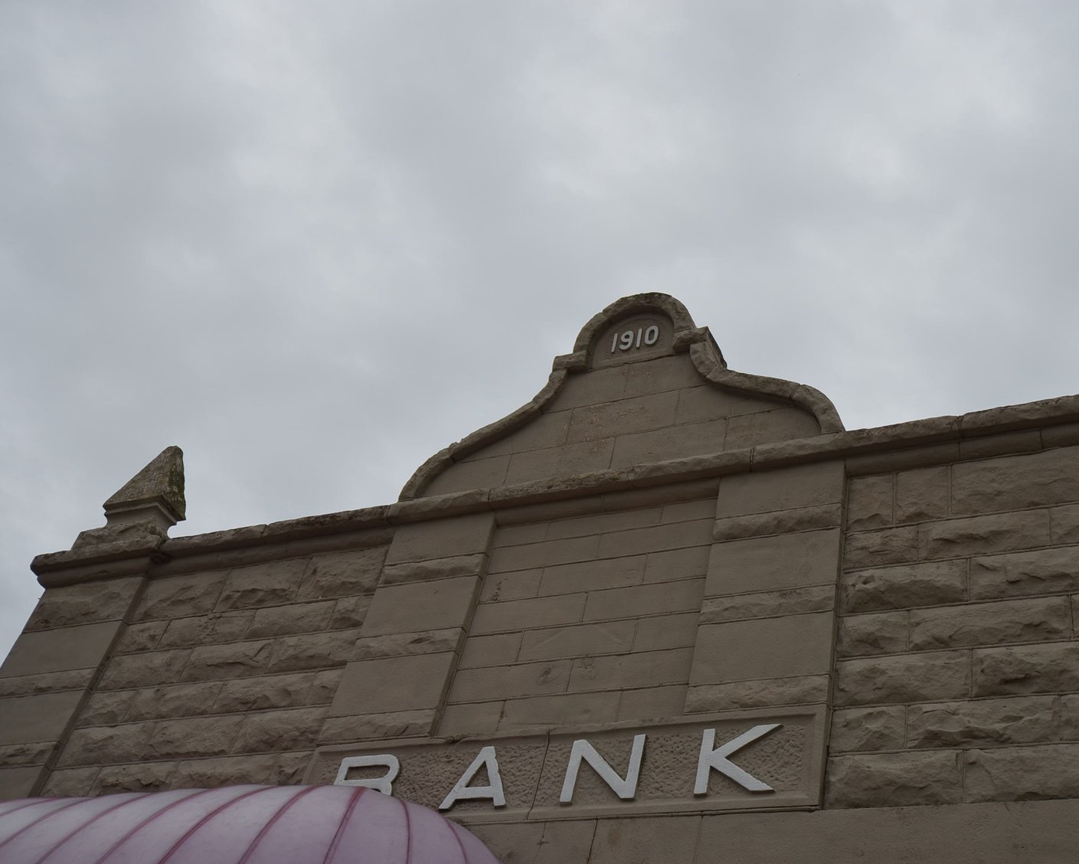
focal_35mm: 41
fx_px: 1310
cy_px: 430
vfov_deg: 36.5
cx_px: 626
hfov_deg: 44.6
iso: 180
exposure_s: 1/250
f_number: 8
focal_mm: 24
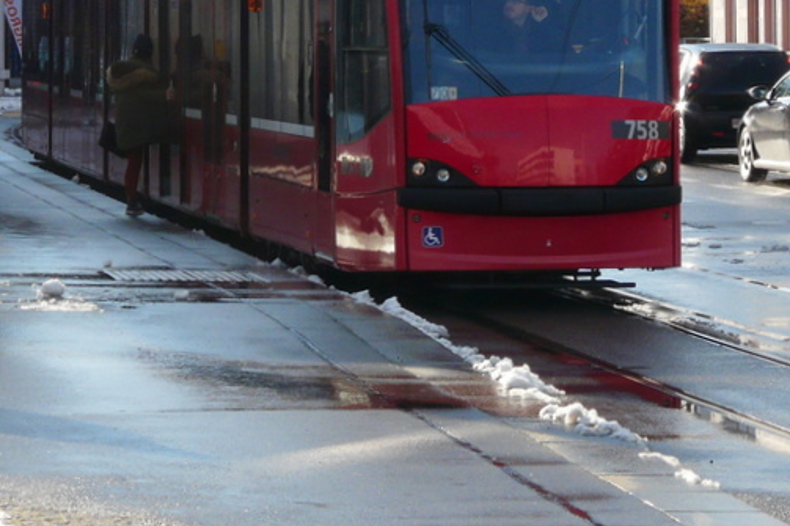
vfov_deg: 7.4
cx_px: 482
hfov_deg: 11.2
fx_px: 4036
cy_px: -30
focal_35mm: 184
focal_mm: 14.7
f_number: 5.6
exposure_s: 1/250
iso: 100
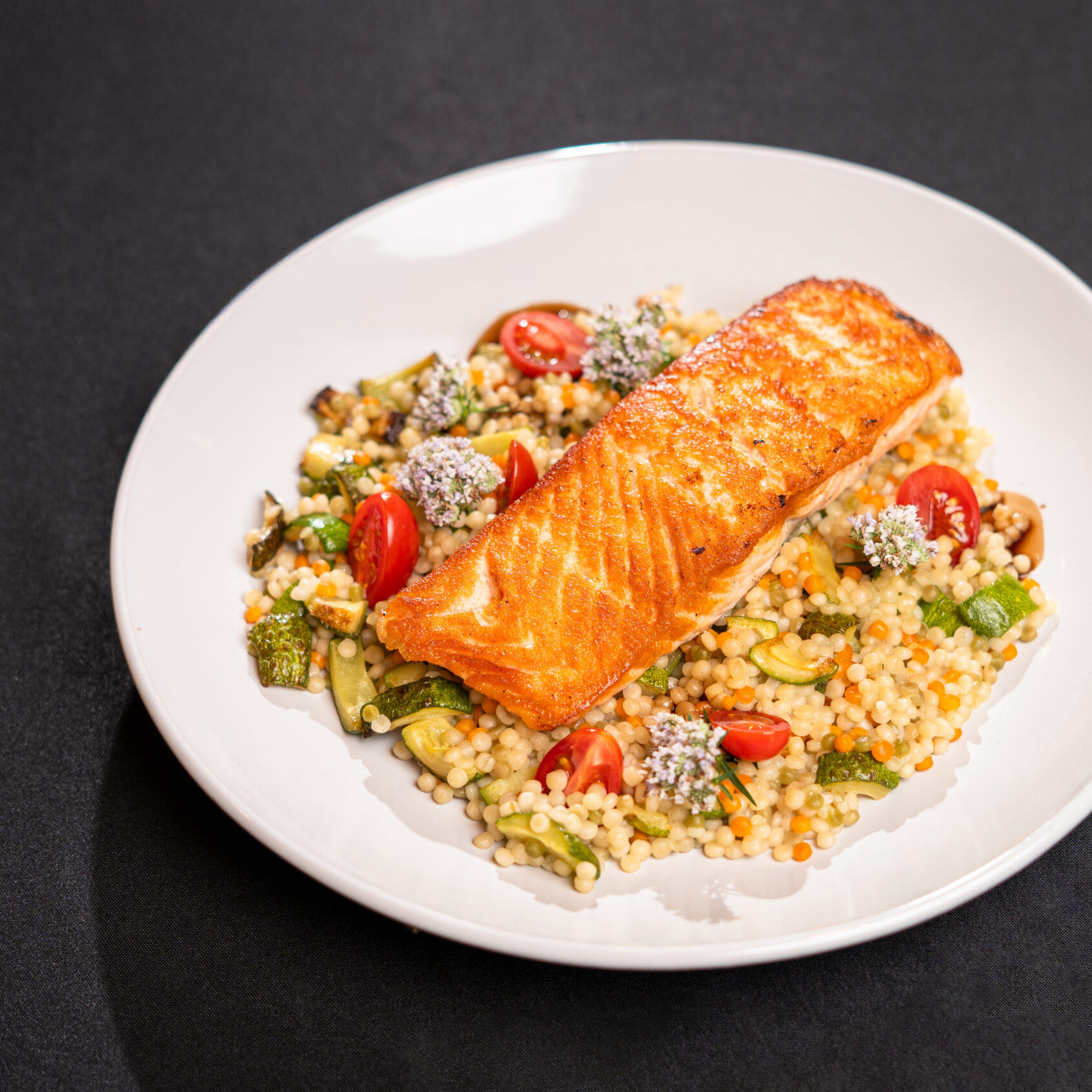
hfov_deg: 26.8
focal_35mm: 64
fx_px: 2284
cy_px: 548
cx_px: 654
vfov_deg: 26.9
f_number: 3.2
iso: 125
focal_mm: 50
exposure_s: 1/200
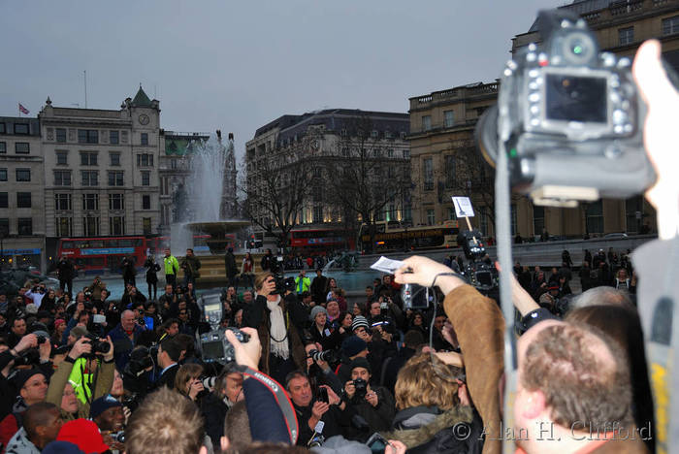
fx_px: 680
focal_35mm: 36
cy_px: 227
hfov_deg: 53.1
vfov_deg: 36.9
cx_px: 340
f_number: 4
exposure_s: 1/200
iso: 110
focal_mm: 24
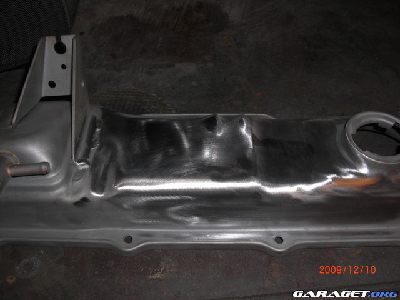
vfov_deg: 39.7
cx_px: 200
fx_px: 416
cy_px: 150
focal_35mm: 36
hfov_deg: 51.4
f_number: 2.8
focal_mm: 6.3
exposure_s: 1/60
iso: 50
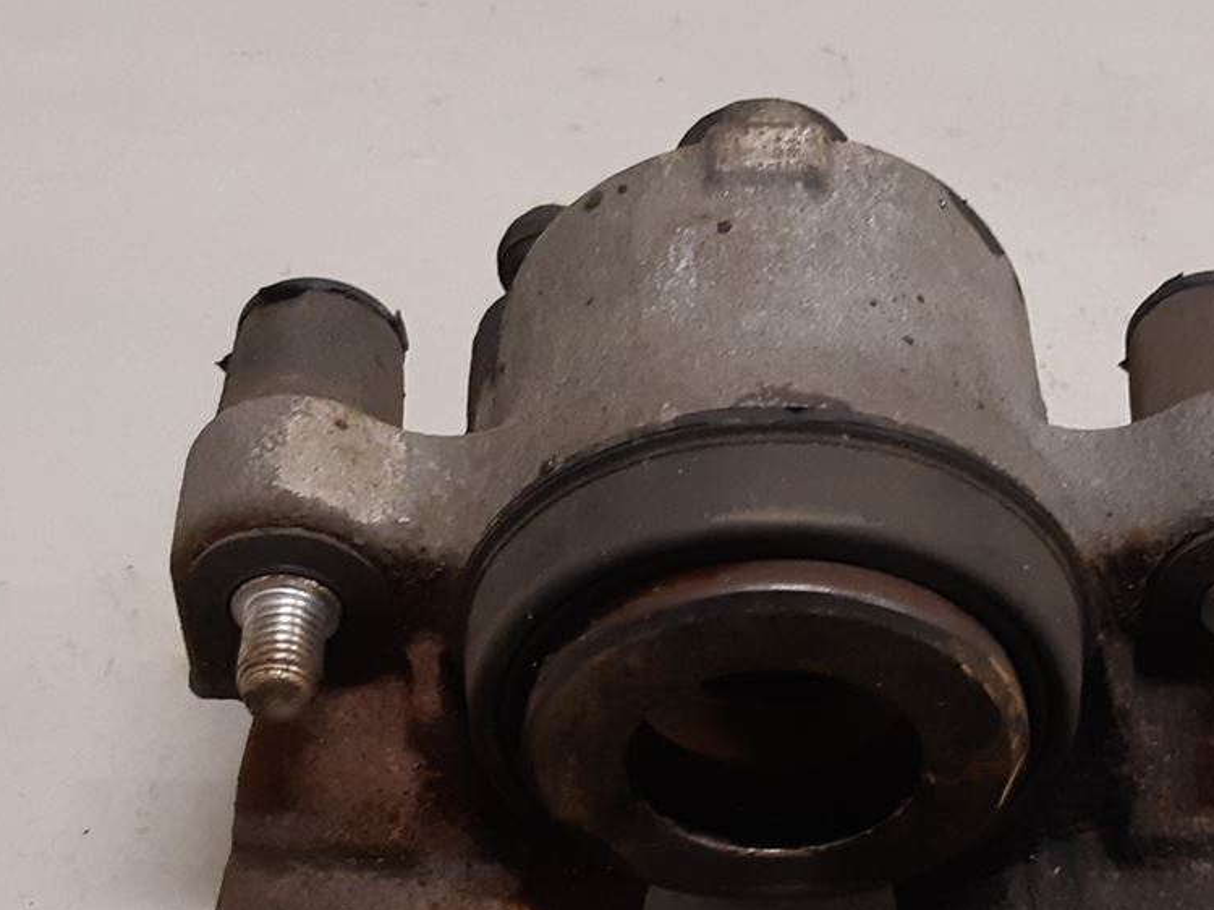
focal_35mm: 71
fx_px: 2489
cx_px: 730
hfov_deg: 27.3
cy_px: 787
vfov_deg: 20.4
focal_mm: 3.93
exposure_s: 1/50
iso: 200
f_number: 1.7
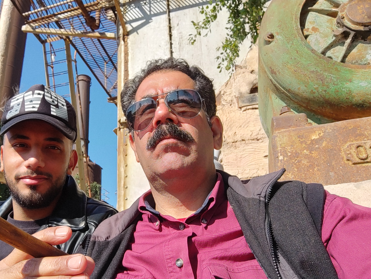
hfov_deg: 68.3
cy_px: 145
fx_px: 268
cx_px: 140
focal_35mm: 25
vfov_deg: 54.9
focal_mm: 3.26
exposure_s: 1/1997
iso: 50
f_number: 2.45
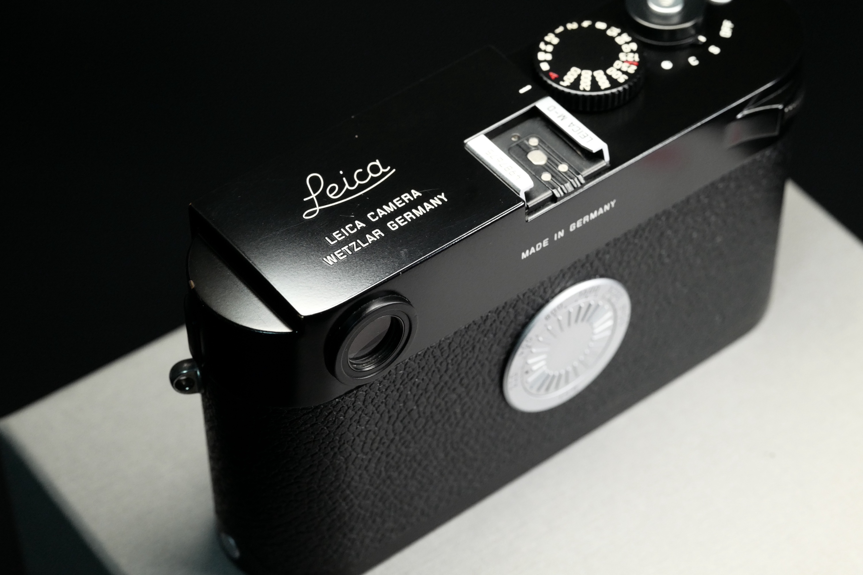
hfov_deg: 20.4
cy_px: 288
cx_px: 432
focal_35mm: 100
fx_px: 2397
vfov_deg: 13.7
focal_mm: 100
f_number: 9
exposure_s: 1/200
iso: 4000
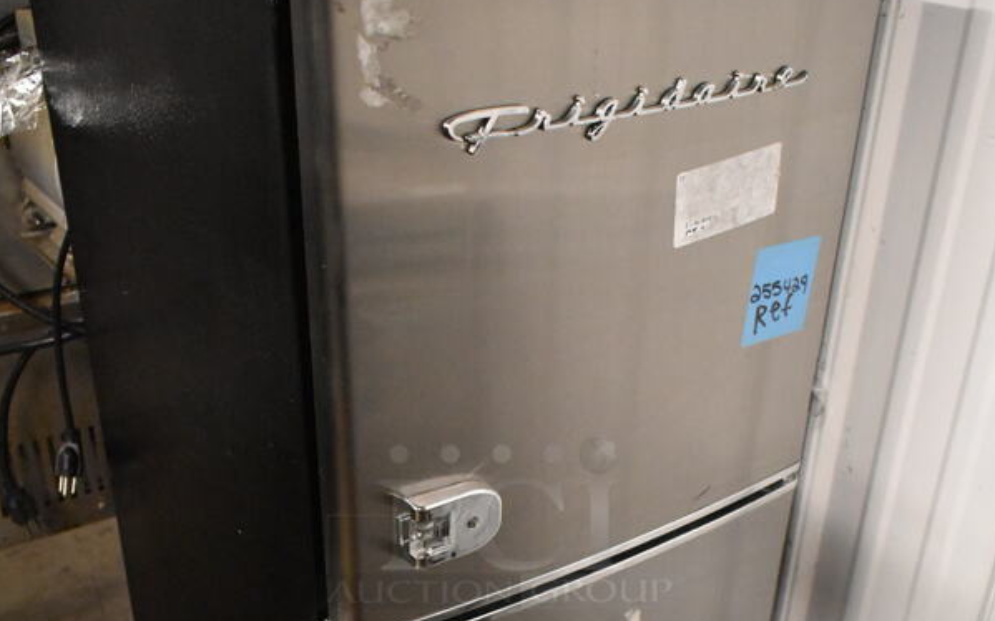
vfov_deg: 29.6
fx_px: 1139
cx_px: 502
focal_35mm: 42
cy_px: 522
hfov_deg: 47.2
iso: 5600
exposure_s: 1/125
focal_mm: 18
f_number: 3.5
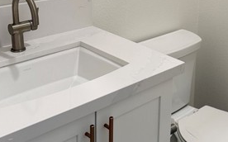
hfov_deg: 33.5
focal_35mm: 59
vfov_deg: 21.3
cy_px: 3
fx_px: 366
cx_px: 186
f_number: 1.78
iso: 200
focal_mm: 6.76
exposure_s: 1/120
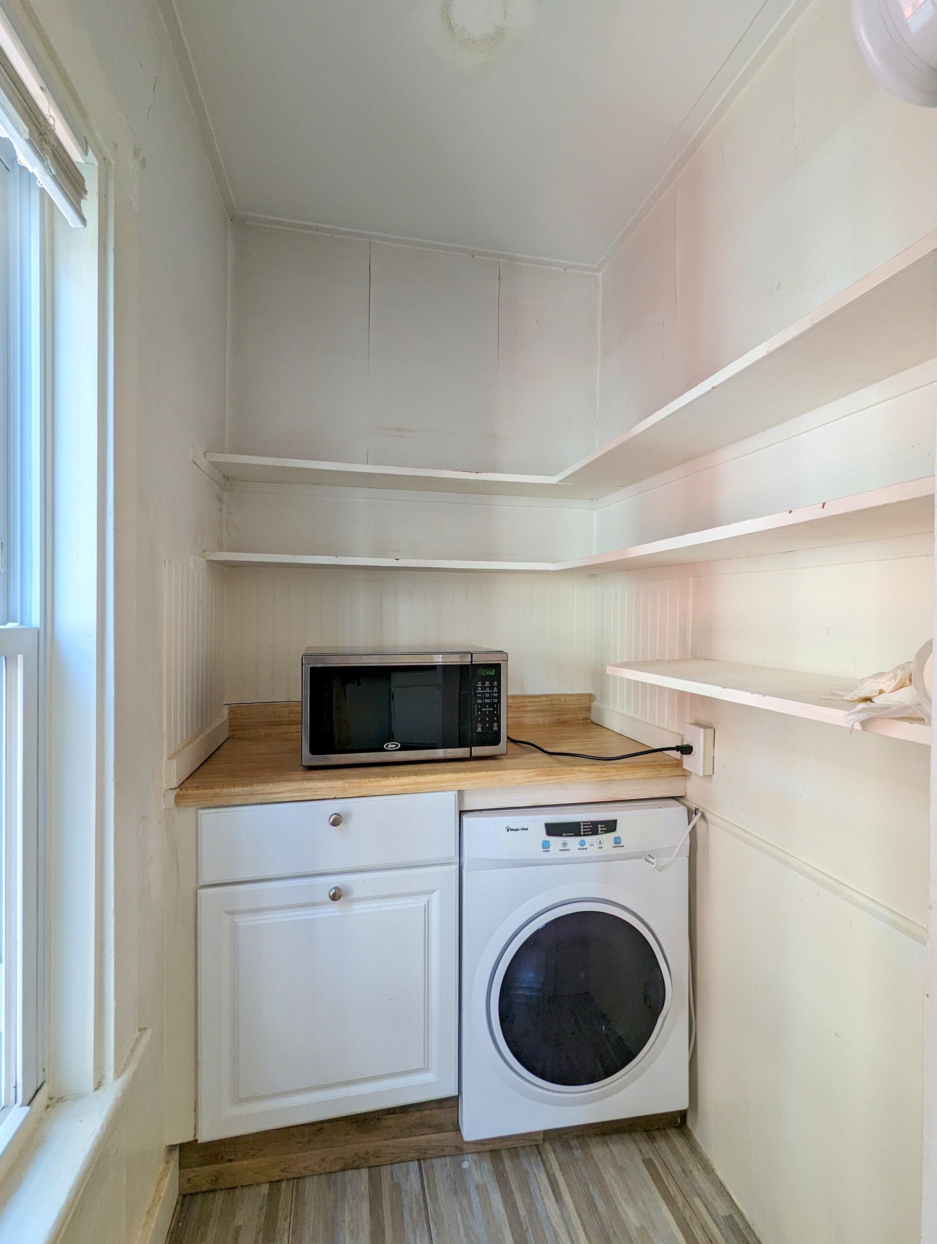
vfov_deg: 94.4
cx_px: 468
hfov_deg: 78.2
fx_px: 576
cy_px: 622
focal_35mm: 16
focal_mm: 2.35
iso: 104
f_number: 2.2
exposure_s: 1/120
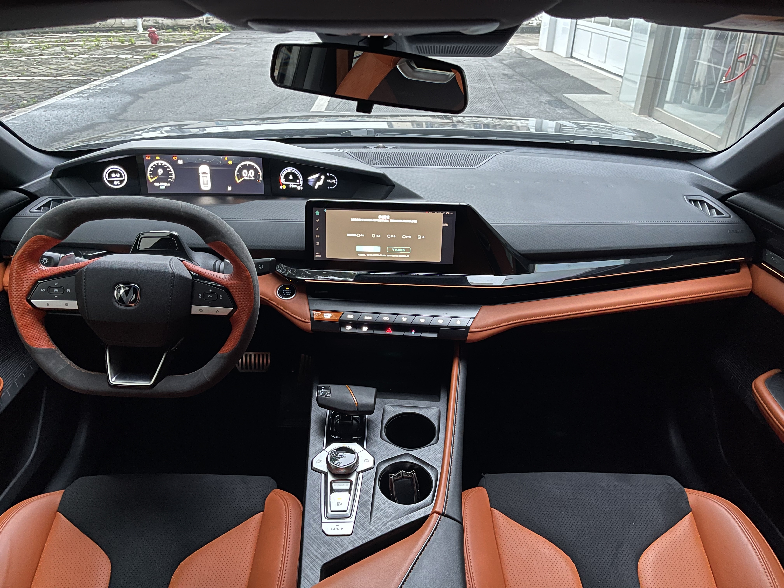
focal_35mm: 25
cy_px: 294
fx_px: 566
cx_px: 392
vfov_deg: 54.9
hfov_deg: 69.4
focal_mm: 5.1
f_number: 1.6
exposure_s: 1/23
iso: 1000
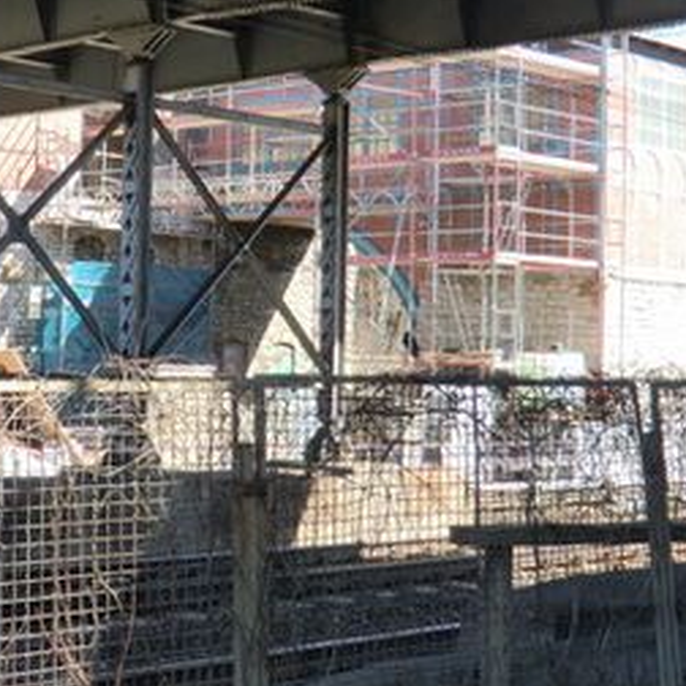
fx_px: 1659
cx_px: 193
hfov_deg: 23.2
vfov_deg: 23.3
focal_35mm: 74
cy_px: 282
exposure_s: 1/160
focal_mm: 6.1
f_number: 3.6
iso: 64
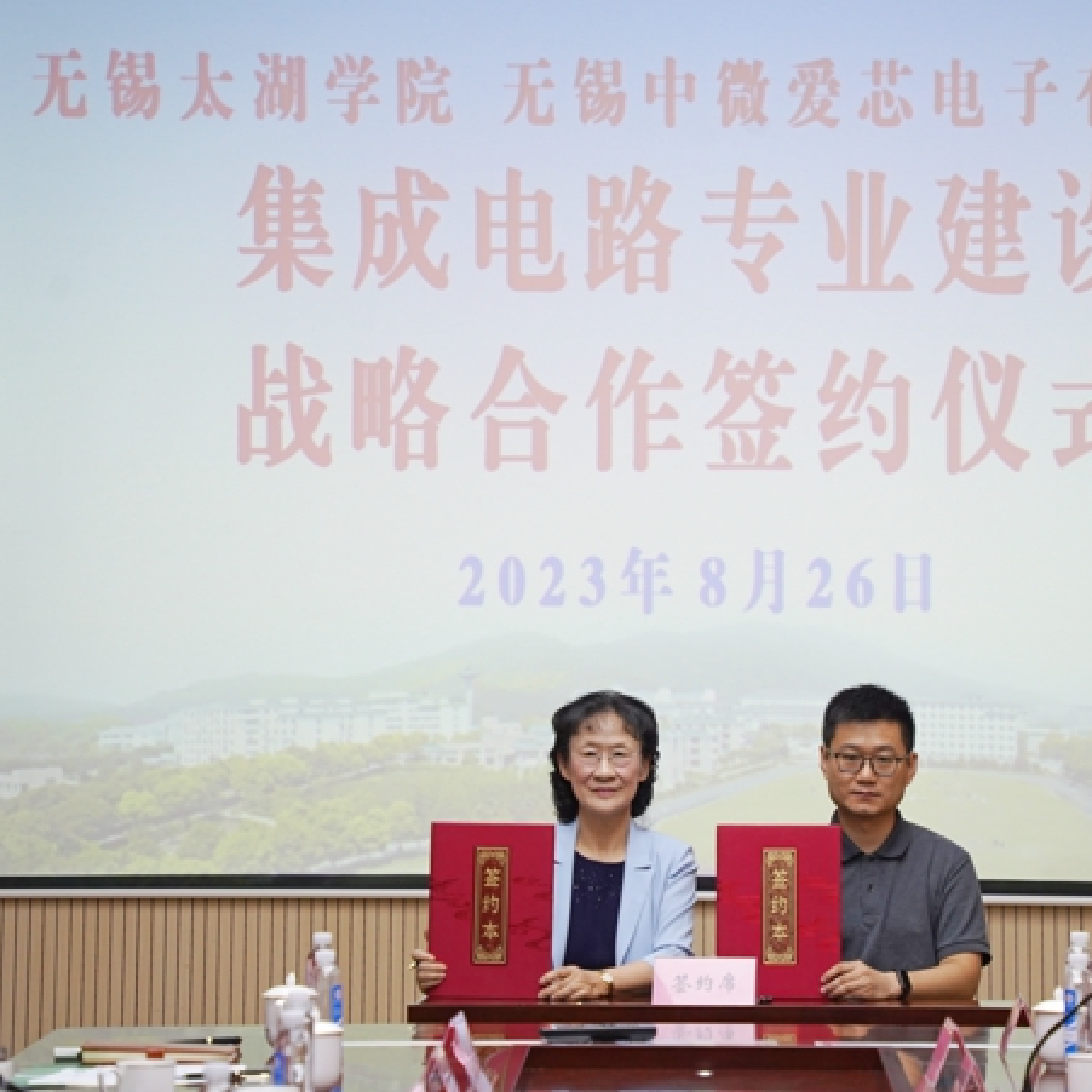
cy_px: 546
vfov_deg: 10.7
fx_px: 5853
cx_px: 697
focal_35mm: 164
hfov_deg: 10.7
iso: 1250
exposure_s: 1/160
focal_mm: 128
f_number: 5
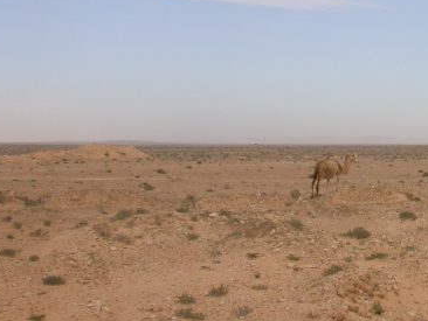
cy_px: 93
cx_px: 453
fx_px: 1027
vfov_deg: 17.7
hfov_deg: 22.4
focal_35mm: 83
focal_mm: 7.85
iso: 100
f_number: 7.5
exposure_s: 1/386
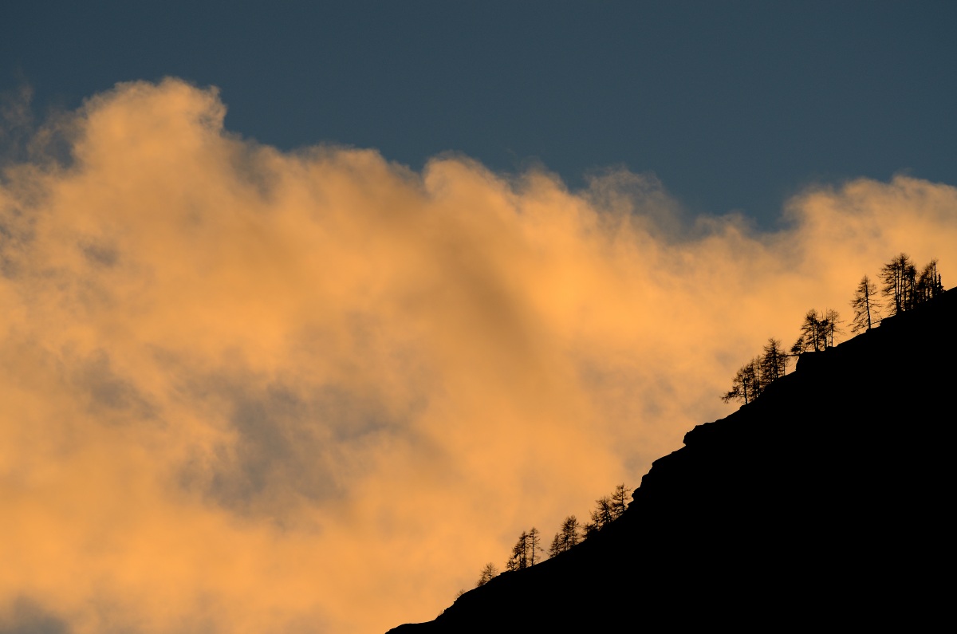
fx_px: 8357
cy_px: 317
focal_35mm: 315
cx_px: 478
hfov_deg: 6.6
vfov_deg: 4.3
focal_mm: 210
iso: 100
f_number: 6.3
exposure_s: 1/640
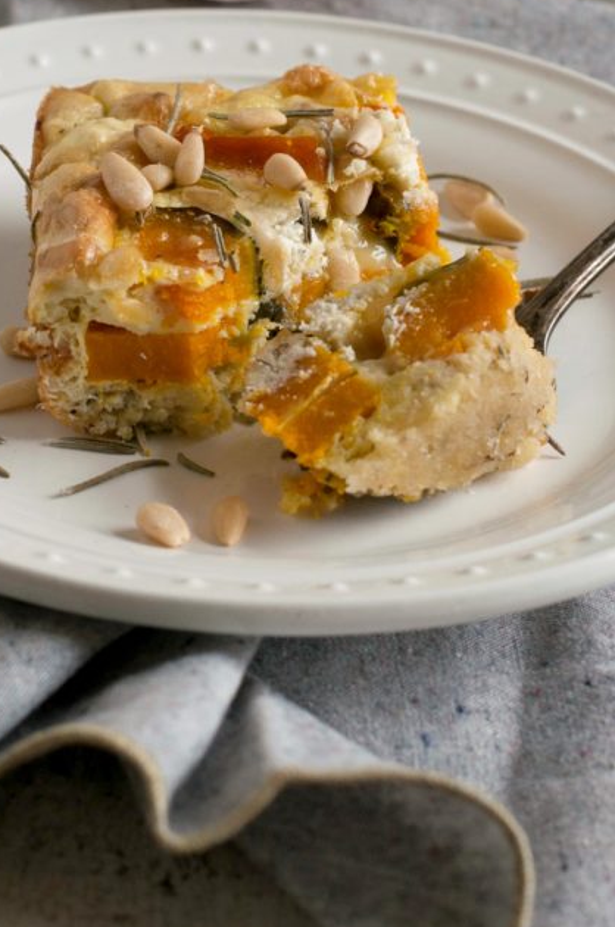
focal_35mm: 122
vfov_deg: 16.7
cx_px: 293
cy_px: 237
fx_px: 3136
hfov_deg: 11.2
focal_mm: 50
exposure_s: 1/50
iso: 320
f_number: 5
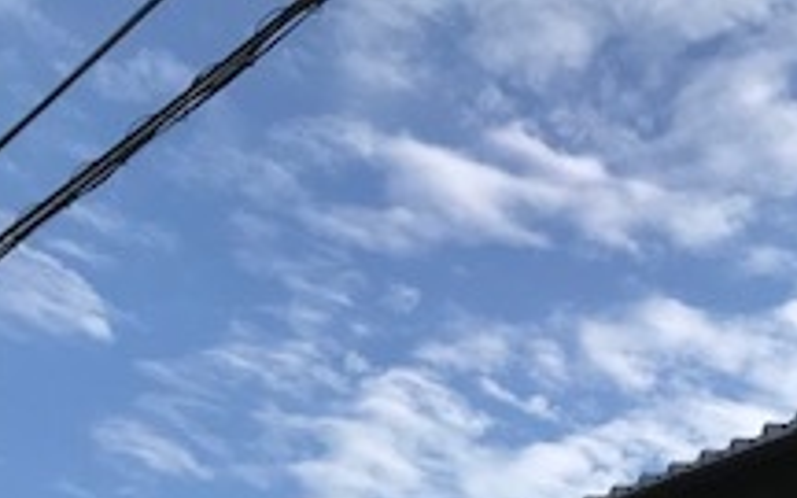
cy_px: 882
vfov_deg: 13.4
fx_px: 1911
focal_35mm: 88
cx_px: 1100
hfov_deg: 20.9
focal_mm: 3.99
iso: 20
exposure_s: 1/1842
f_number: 1.8
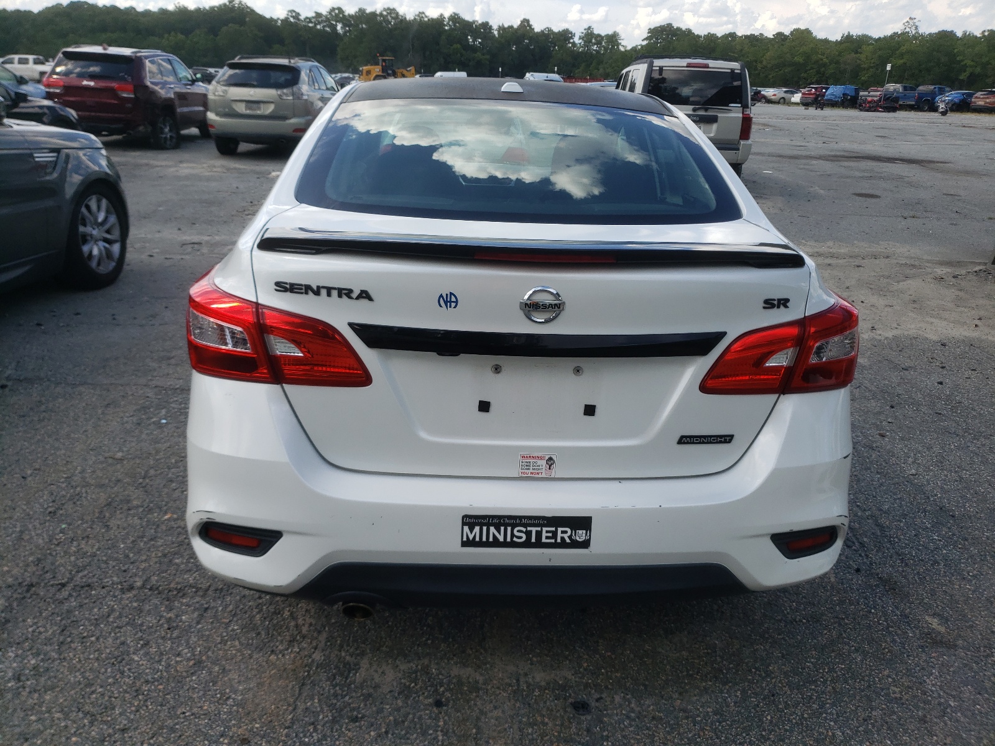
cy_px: 373
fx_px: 747
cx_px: 498
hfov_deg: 67.3
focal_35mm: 26
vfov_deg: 53.1
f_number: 1.5
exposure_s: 1/2000
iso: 50
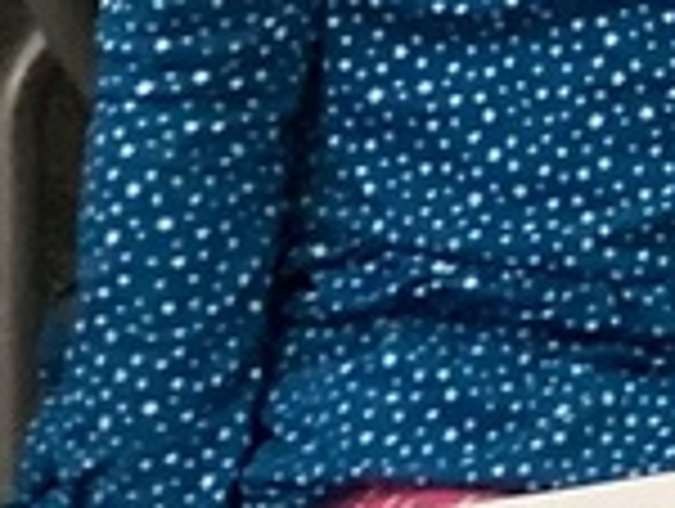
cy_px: 40
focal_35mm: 211
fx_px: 4121
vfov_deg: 7.0
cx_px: 1984
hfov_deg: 8.1
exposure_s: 1/25
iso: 400
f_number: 2.4
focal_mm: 3.3
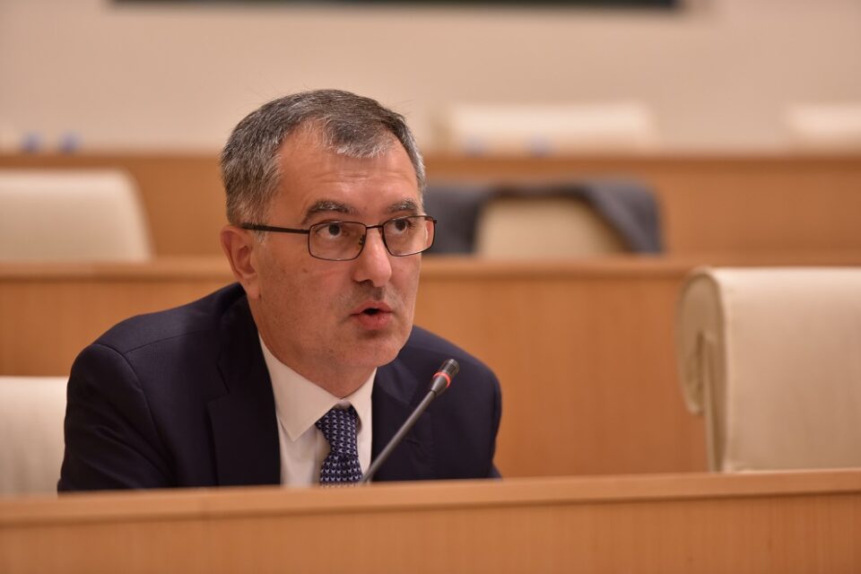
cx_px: 430
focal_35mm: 200
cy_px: 287
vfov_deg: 6.9
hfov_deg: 10.3
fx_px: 4783
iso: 1250
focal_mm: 200
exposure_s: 1/125
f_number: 2.8
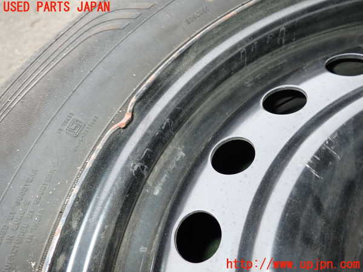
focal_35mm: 28
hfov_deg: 63.4
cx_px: 182
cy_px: 136
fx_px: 294
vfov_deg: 49.7
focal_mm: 5.05
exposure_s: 1/30
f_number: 6.3
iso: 200
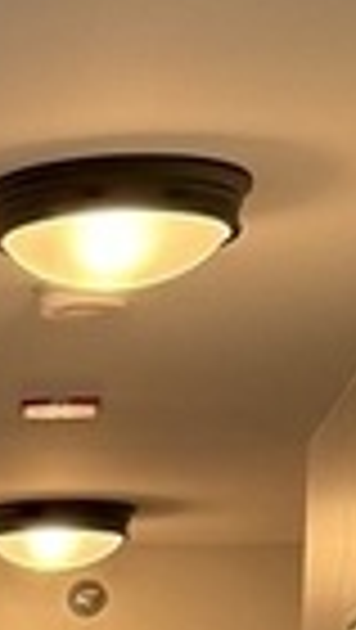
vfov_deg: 10.1
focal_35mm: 201
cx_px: -694
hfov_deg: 5.7
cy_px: 1116
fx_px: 3365
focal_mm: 6.76
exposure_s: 1/125
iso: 200
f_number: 1.78
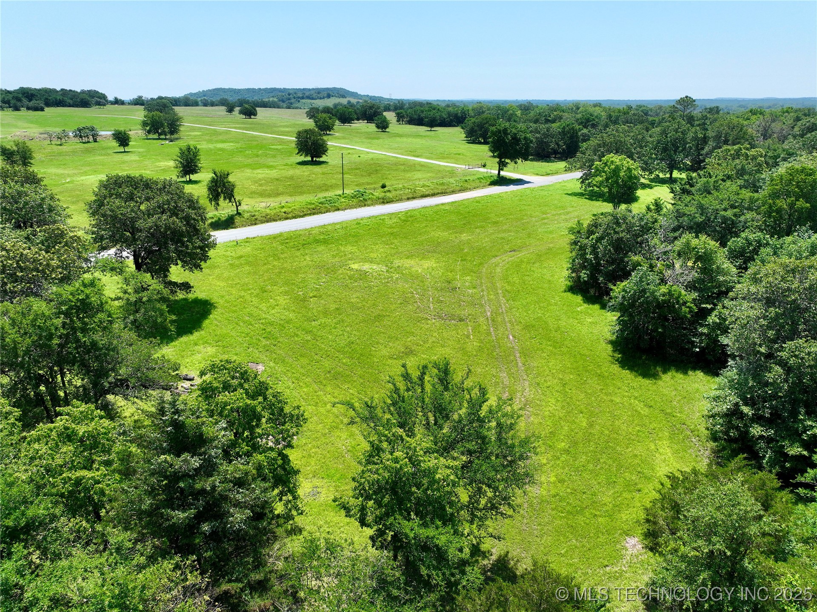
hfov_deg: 71.6
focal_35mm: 24
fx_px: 566
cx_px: 408
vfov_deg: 56.8
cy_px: 306
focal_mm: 12.29
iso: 140
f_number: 2.8
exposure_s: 1/2500
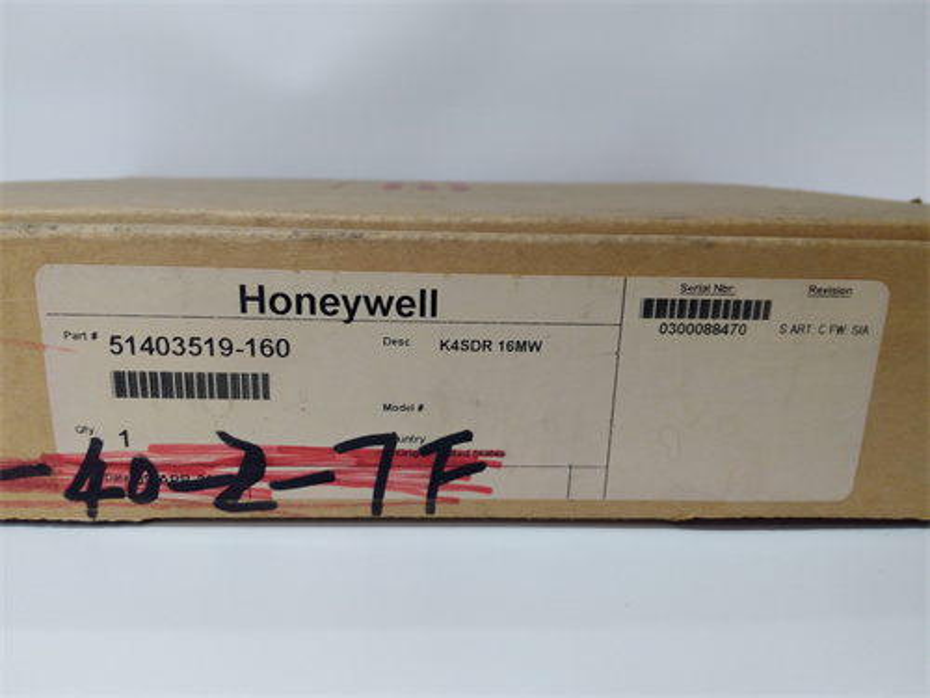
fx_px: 725
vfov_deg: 51.4
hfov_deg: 65.3
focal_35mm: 27
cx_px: 465
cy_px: 349
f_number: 2
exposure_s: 1/33
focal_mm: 3.79
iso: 199
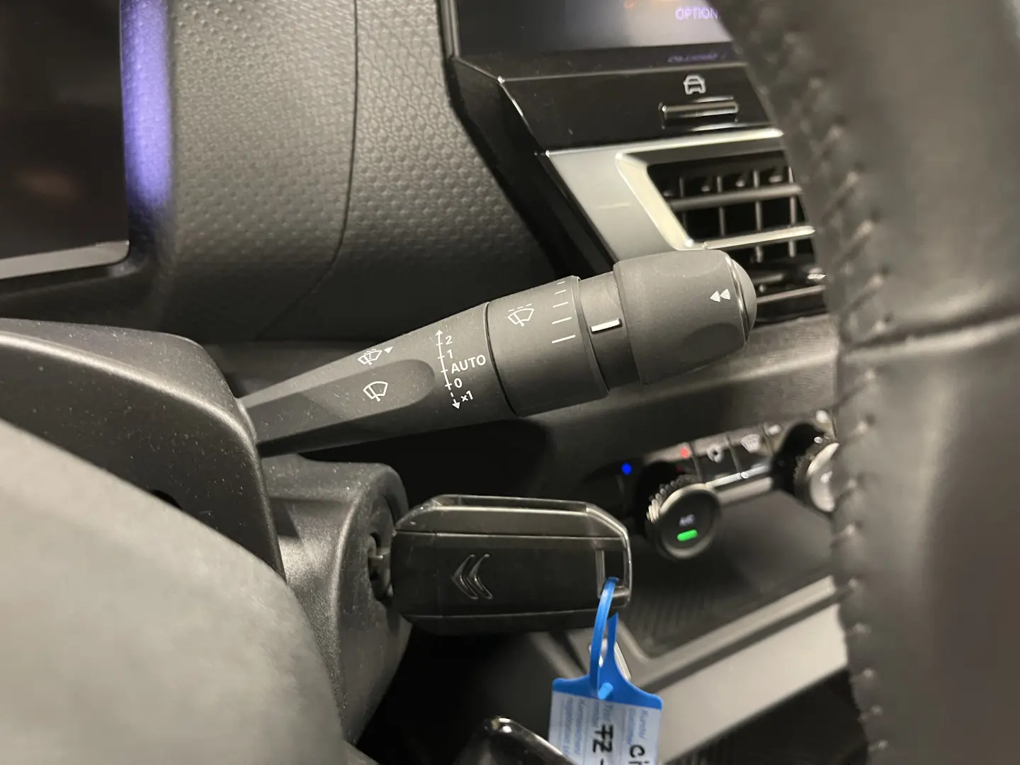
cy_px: 382
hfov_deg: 69.4
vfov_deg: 54.9
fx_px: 737
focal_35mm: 25
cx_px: 510
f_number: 1.6
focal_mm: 5.1
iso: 500
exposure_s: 1/25
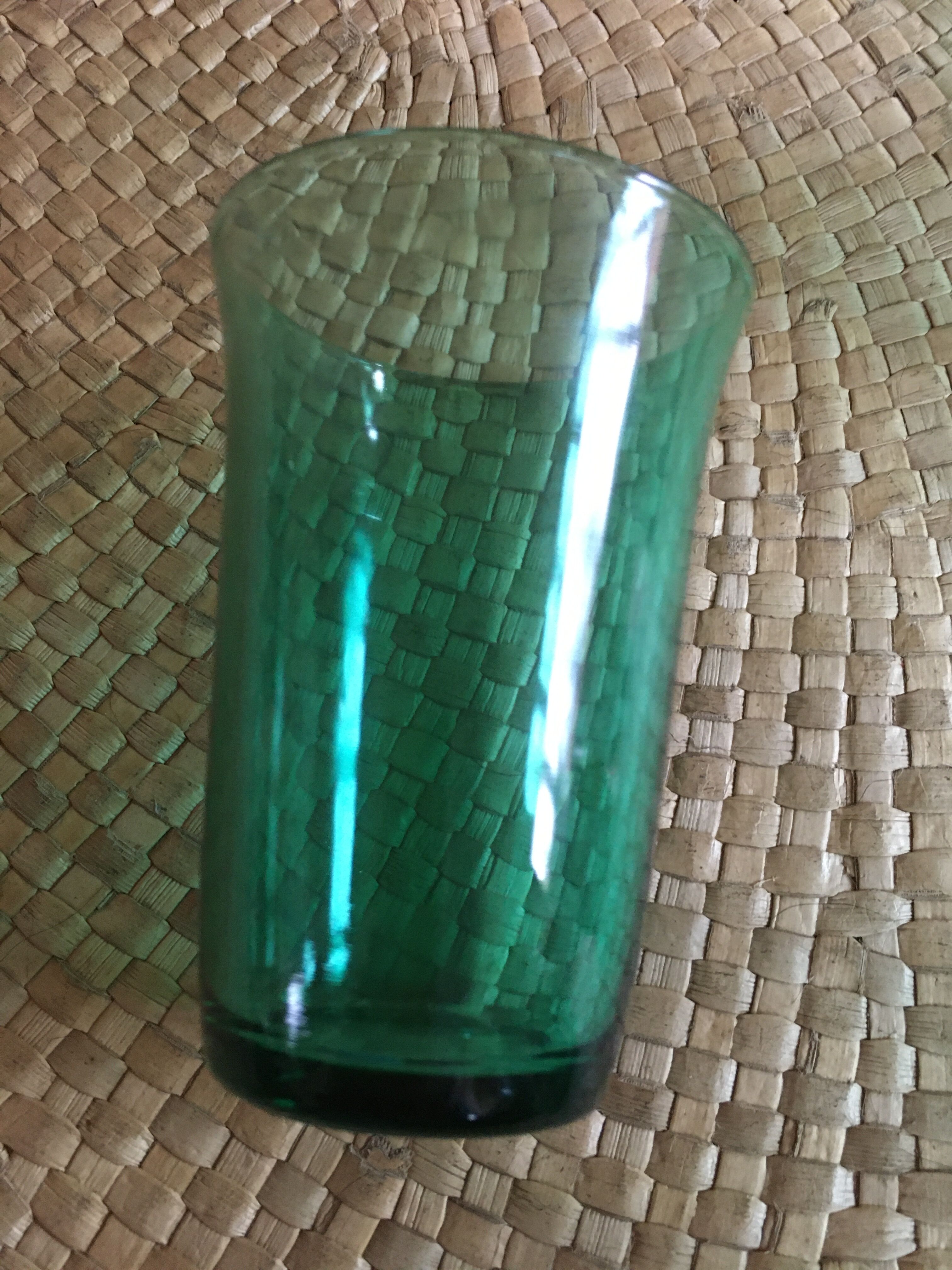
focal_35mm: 29
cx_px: 476
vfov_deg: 61.7
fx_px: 1063
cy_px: 635
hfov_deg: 48.2
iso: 200
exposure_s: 1/20
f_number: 2.2
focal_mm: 4.15
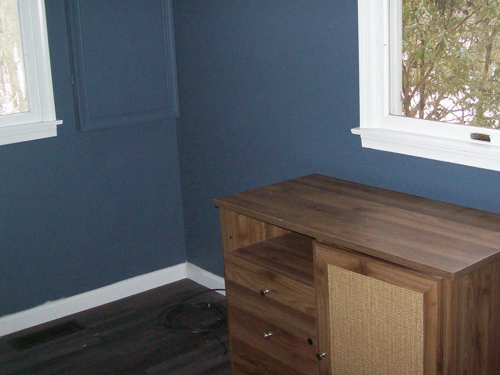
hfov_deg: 38.8
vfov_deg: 29.6
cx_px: 297
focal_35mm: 49
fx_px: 708
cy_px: 165
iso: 200
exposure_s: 1/64
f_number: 2.7
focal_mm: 6
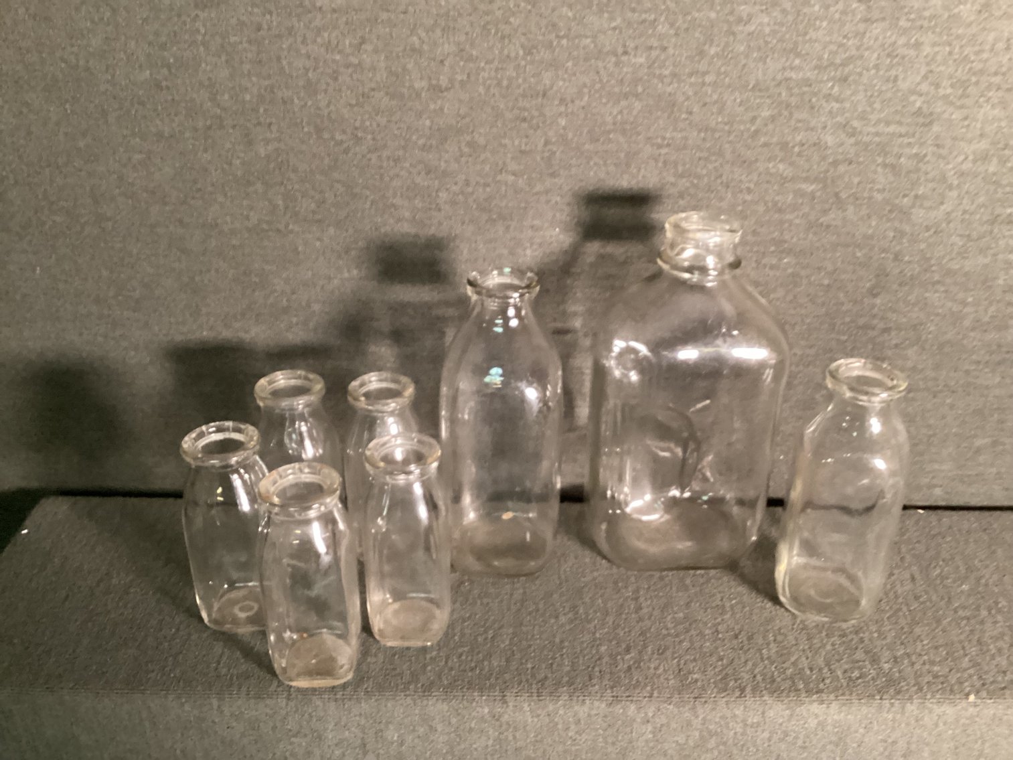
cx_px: 506
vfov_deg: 45.4
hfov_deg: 58.3
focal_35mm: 31
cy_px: 380
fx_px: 907
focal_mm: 3.3
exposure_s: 1/30
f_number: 2.4
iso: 500
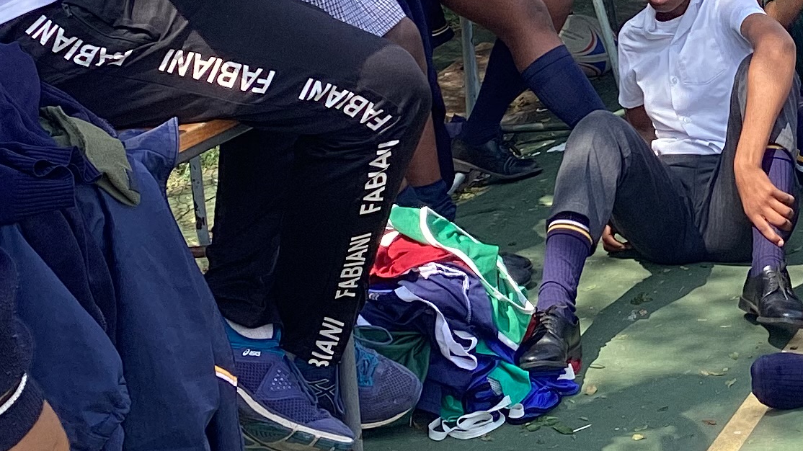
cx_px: 767
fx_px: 2107
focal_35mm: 99
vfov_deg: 12.1
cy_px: 46
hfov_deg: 21.0
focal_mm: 3.3
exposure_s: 1/381
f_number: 2.4
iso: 25
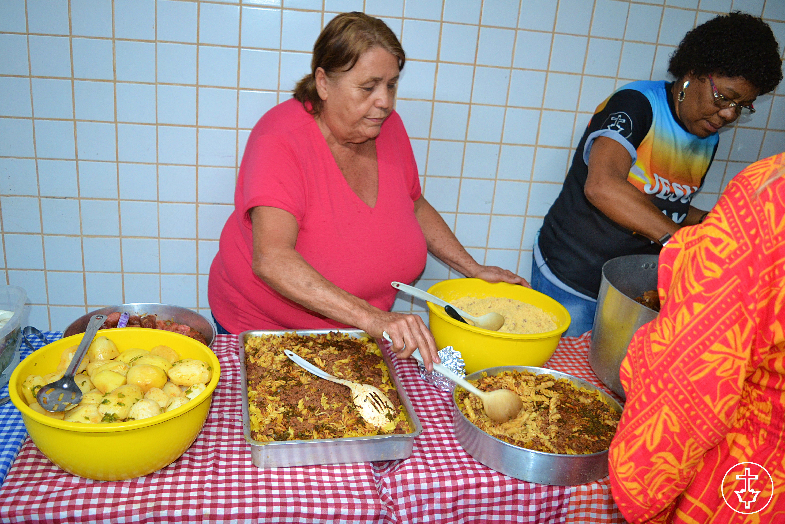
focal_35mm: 30
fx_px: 654
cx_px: 392
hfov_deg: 61.9
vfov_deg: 43.6
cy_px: 262
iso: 1000
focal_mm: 20
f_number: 3.8
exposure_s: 1/60
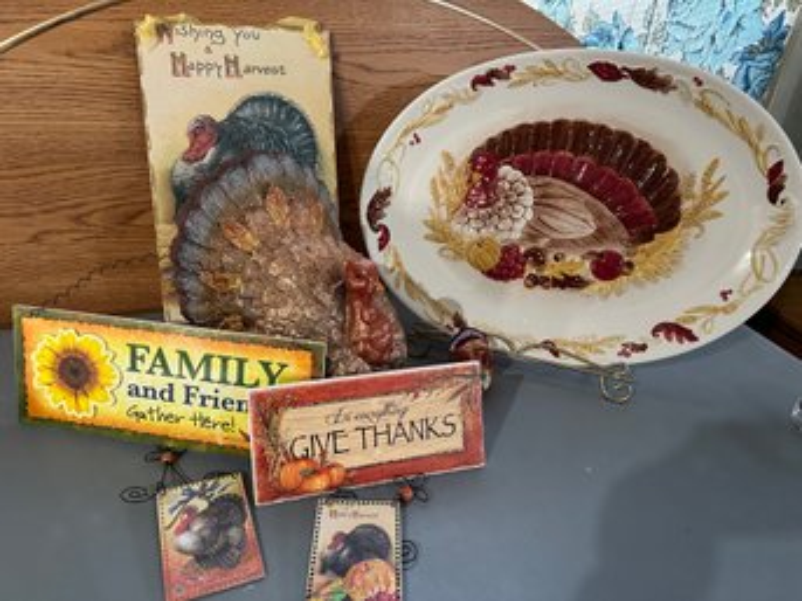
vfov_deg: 56.8
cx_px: 401
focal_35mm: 24
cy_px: 300
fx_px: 556
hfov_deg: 71.6
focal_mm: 6.86
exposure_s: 1/60
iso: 500
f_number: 1.78
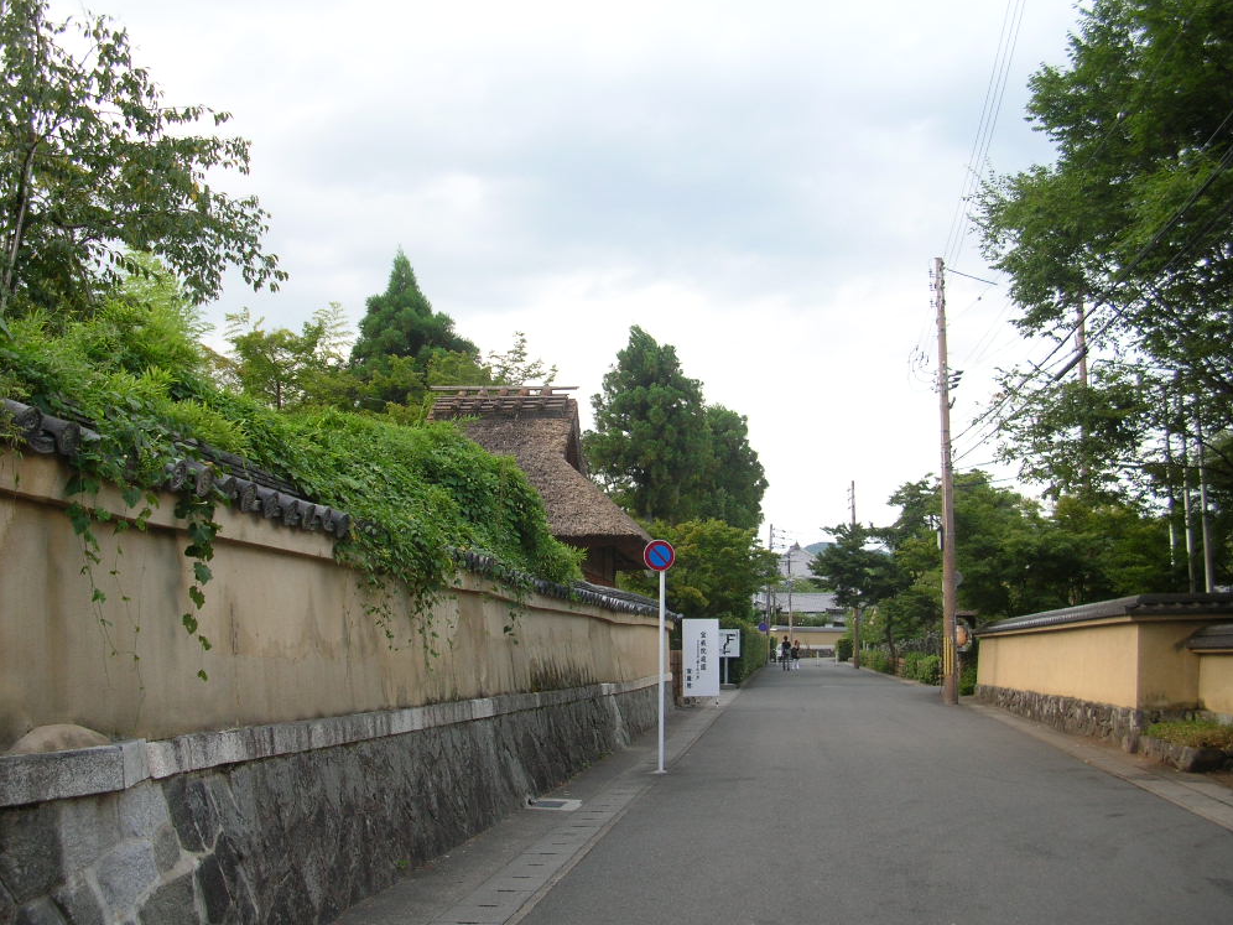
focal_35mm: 36
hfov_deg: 51.4
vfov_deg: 39.7
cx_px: 612
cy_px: 469
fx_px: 1282
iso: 50
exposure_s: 1/160
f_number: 2.8
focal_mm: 5.8
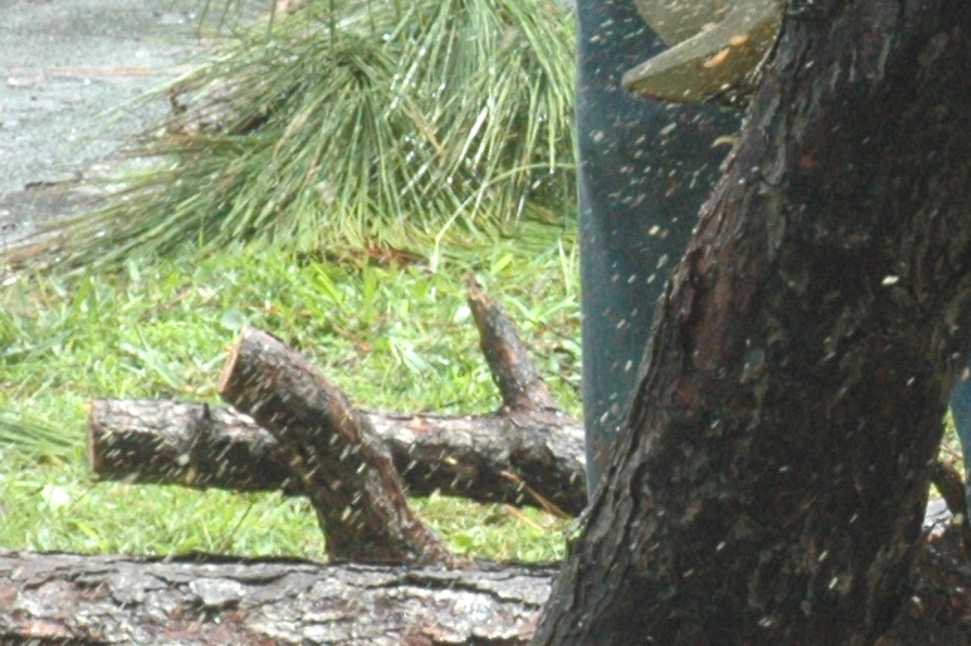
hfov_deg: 6.2
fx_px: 8597
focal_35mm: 319
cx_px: 2227
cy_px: -428
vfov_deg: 4.3
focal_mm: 46
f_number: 11
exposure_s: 1/500
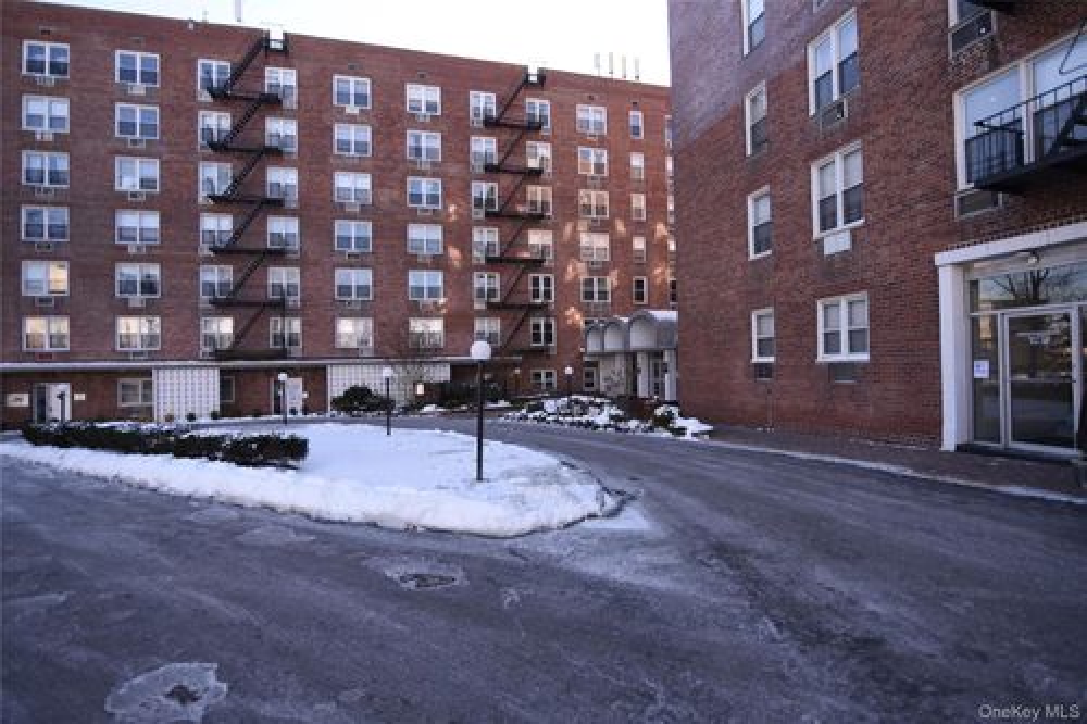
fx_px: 483
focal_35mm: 16
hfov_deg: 96.8
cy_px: 362
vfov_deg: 73.7
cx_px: 544
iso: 400
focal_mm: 16
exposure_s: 1/2000
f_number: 2.8
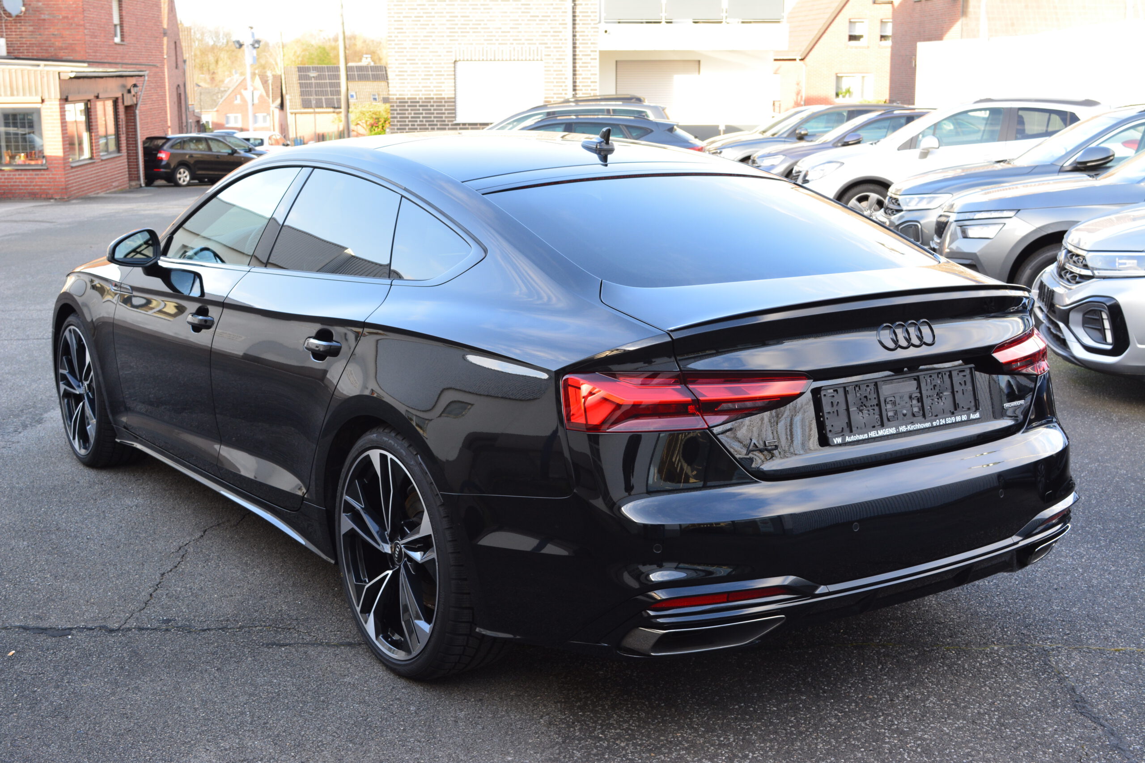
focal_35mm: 45
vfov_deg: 29.9
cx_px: 572
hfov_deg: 43.6
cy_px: 382
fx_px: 1431
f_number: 9
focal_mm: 30
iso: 400
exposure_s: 1/40
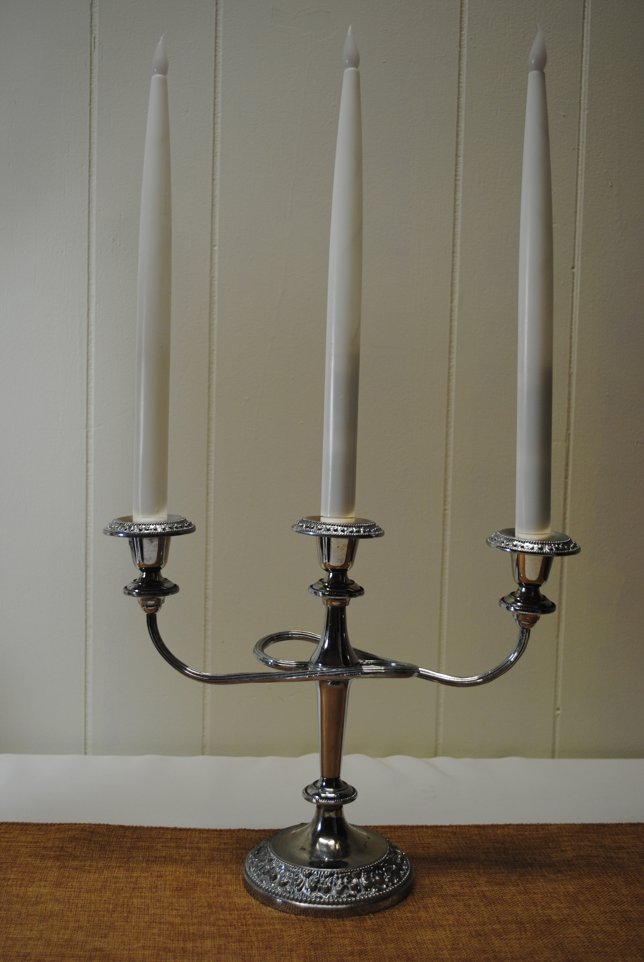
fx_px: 1164
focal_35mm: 44
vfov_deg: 44.9
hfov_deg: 30.9
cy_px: 481
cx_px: 322
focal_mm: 29
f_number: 4.5
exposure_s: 1/30
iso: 200
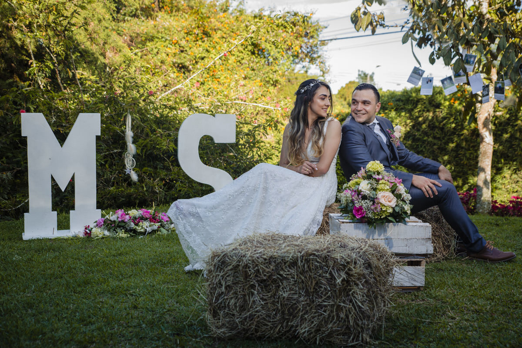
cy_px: 174
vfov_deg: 28.1
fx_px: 696
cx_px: 261
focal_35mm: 48
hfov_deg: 41.1
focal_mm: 48
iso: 100
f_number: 4
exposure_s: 1/125
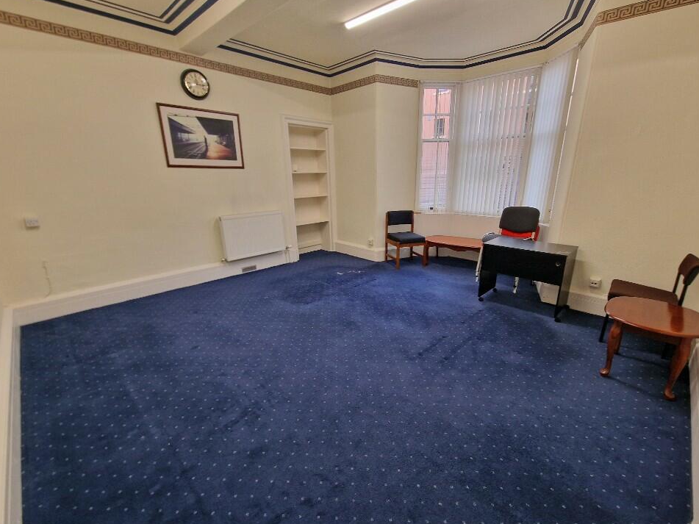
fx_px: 283
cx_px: 367
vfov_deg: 85.6
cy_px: 274
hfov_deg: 102.0
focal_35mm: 14
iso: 100
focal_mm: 2.2
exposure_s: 1/50
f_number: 2.2
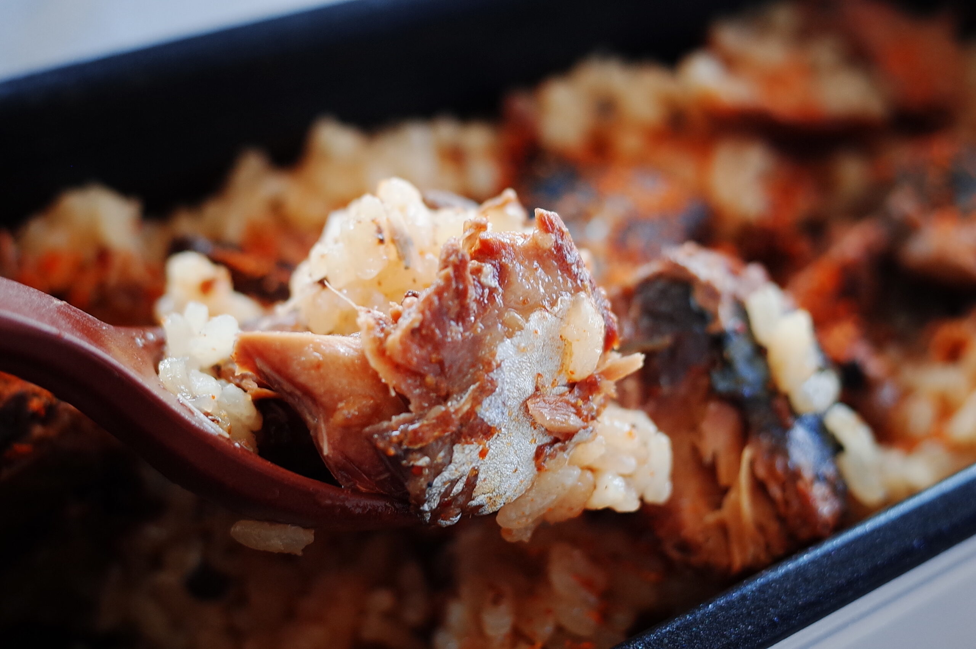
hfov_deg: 41.9
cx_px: 488
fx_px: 1273
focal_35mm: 47
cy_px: 324
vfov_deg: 28.6
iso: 250
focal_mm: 18.3
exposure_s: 1/40
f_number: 2.8
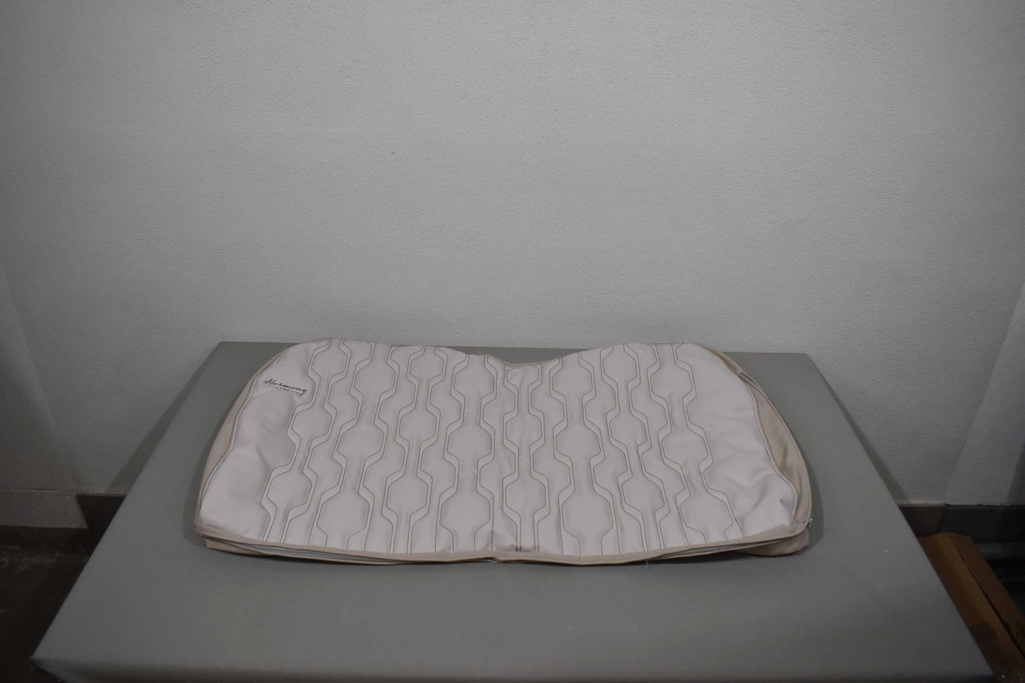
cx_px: 512
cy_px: 342
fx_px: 769
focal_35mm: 27
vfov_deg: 47.9
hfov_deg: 67.4
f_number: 5
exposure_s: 1/250
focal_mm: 18
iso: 400
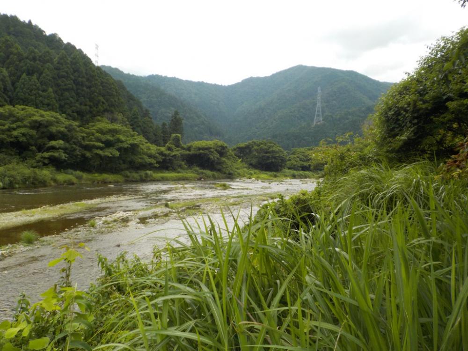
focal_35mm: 30
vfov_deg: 46.8
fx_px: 406
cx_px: 234
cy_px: 176
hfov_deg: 60.0
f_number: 3.3
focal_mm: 4.1
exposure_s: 1/640
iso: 125
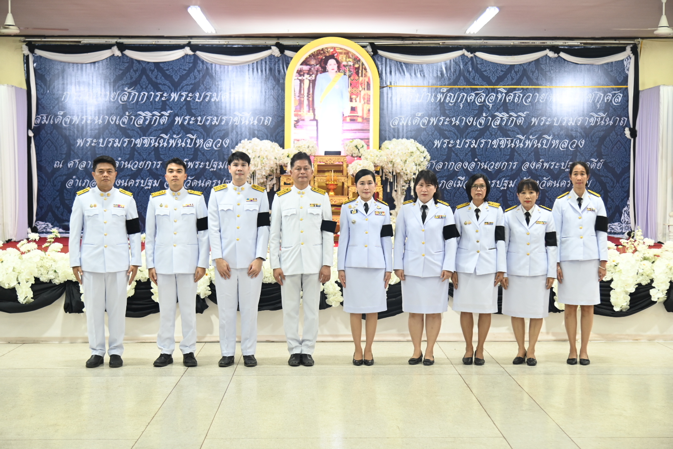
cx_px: 336
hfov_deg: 34.5
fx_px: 1084
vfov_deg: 23.4
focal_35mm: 58
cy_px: 224
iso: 1000
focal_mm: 58
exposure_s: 1/100
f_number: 4
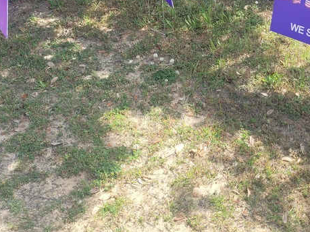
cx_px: 164
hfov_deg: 33.2
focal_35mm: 58
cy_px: -5
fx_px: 519
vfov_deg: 24.0
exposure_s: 1/641
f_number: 1.8
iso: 40
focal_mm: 5.4
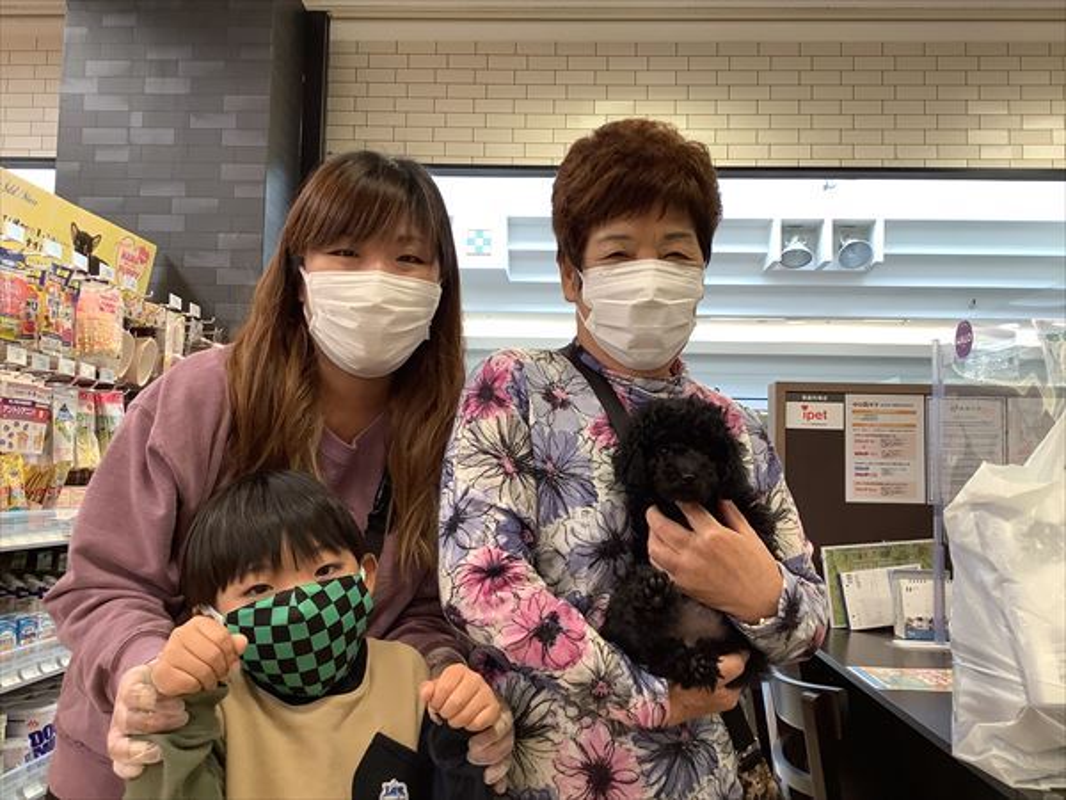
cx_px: 533
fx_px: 955
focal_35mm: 31
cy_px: 400
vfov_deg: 45.4
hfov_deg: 58.4
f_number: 2.4
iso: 64
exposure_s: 1/60
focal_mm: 3.3
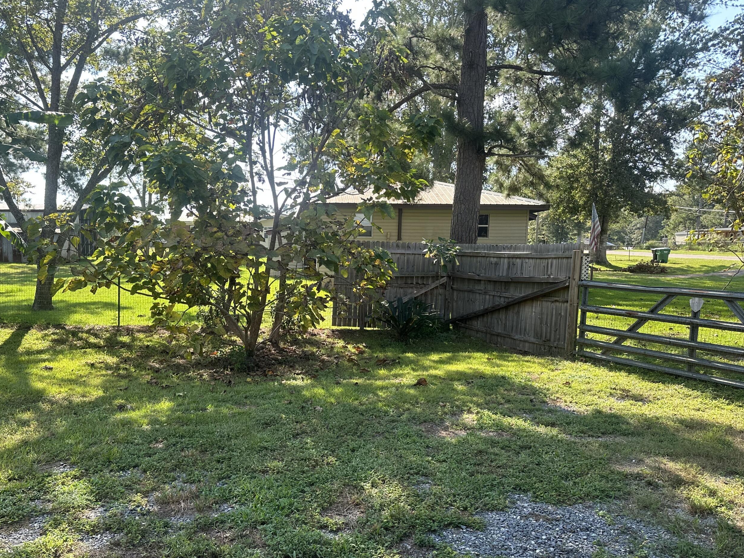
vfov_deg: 48.0
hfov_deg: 61.4
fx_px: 623
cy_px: 329
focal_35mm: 29
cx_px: 318
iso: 80
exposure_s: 1/767
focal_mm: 6.86
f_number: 1.78
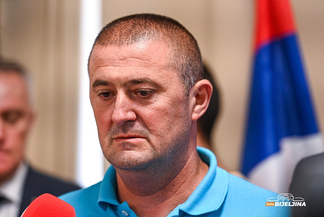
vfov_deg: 9.2
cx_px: 162
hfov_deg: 13.7
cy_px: 108
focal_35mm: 150
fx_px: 1352
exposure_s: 1/200
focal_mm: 150
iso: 2500
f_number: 2.8
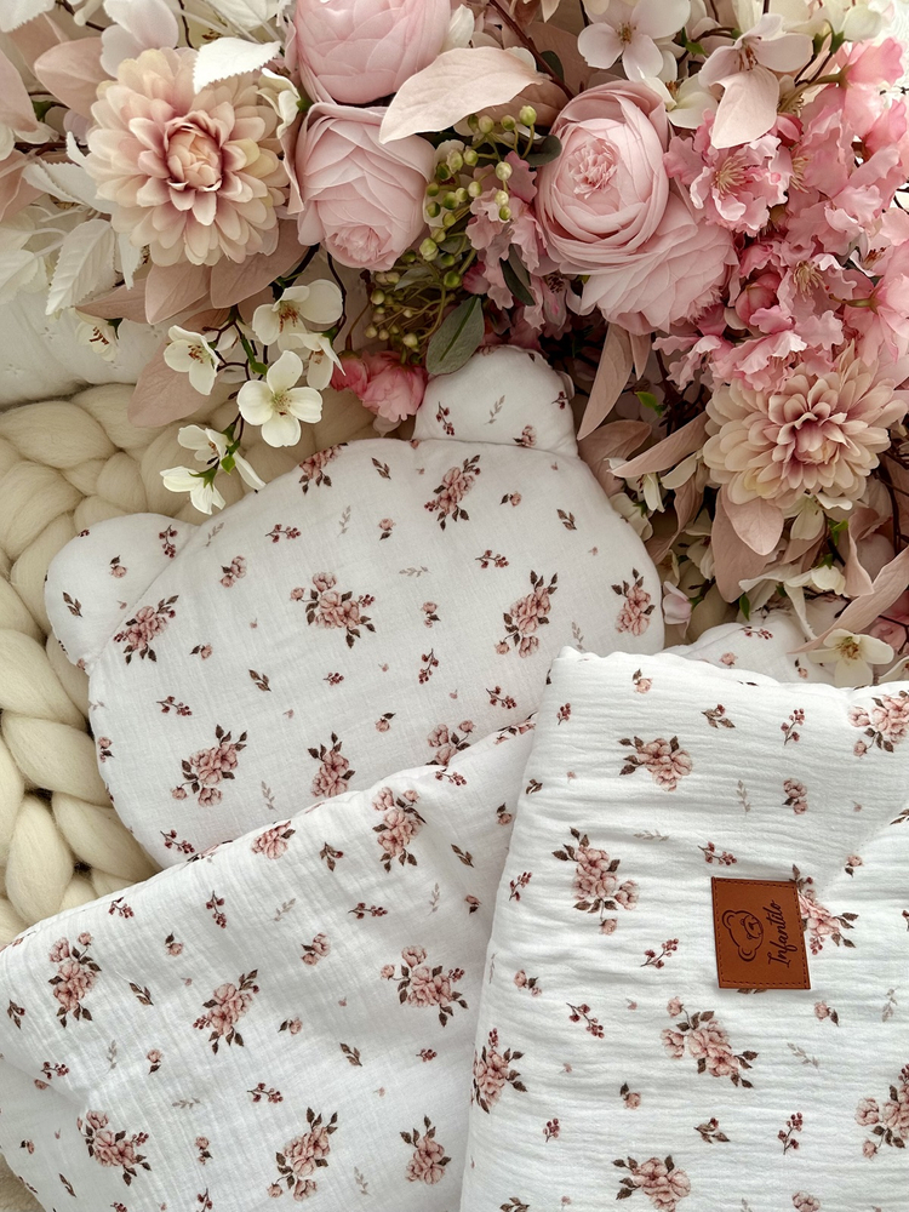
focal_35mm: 24
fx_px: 840
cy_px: 606
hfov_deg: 56.8
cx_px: 454
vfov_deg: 71.6
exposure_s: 1/206
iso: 64
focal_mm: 6.86
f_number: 1.78
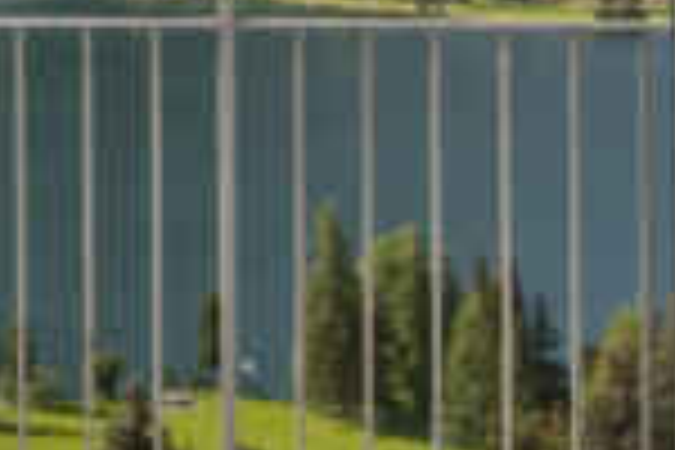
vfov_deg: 8.8
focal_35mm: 152
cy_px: -212
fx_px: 2850
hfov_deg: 13.2
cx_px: -90
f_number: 7.1
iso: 100
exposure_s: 1/250
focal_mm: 19
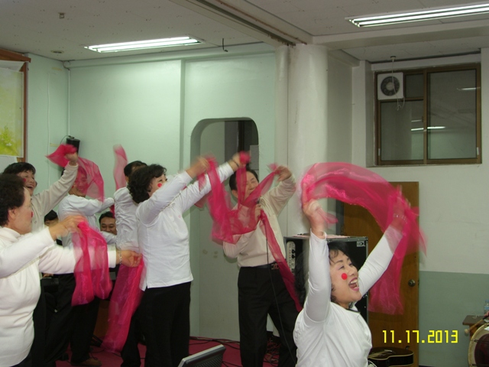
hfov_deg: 38.2
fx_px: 706
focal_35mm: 50
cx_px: 244
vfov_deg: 29.1
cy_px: 184
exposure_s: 1/50
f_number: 2.5
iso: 50
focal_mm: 12.9
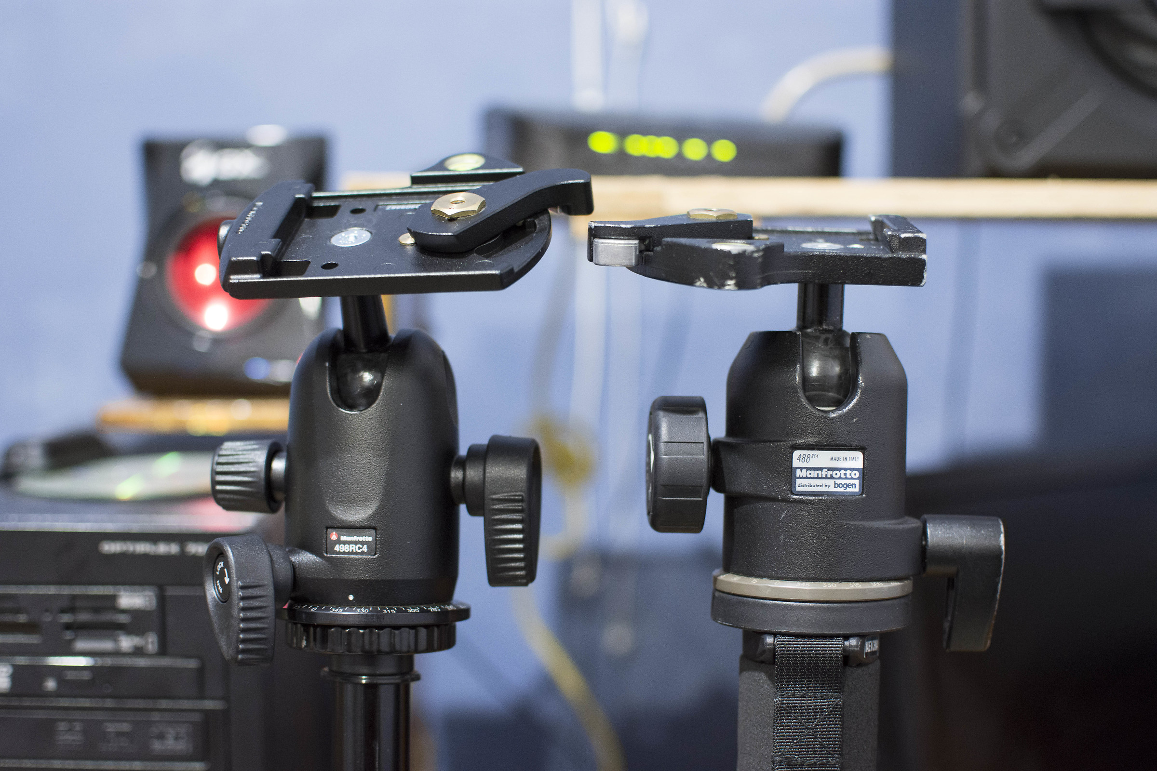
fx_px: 1687
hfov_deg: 37.9
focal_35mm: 52
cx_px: 578
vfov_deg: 25.8
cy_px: 386
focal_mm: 35
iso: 2000
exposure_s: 1/25
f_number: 2.5
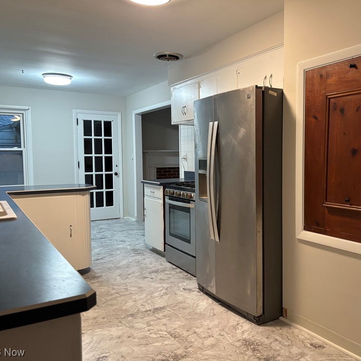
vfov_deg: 52.5
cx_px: 221
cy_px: 180
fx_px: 366
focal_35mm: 31
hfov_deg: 52.1
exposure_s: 1/60
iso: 250
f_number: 1.6
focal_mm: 5.96
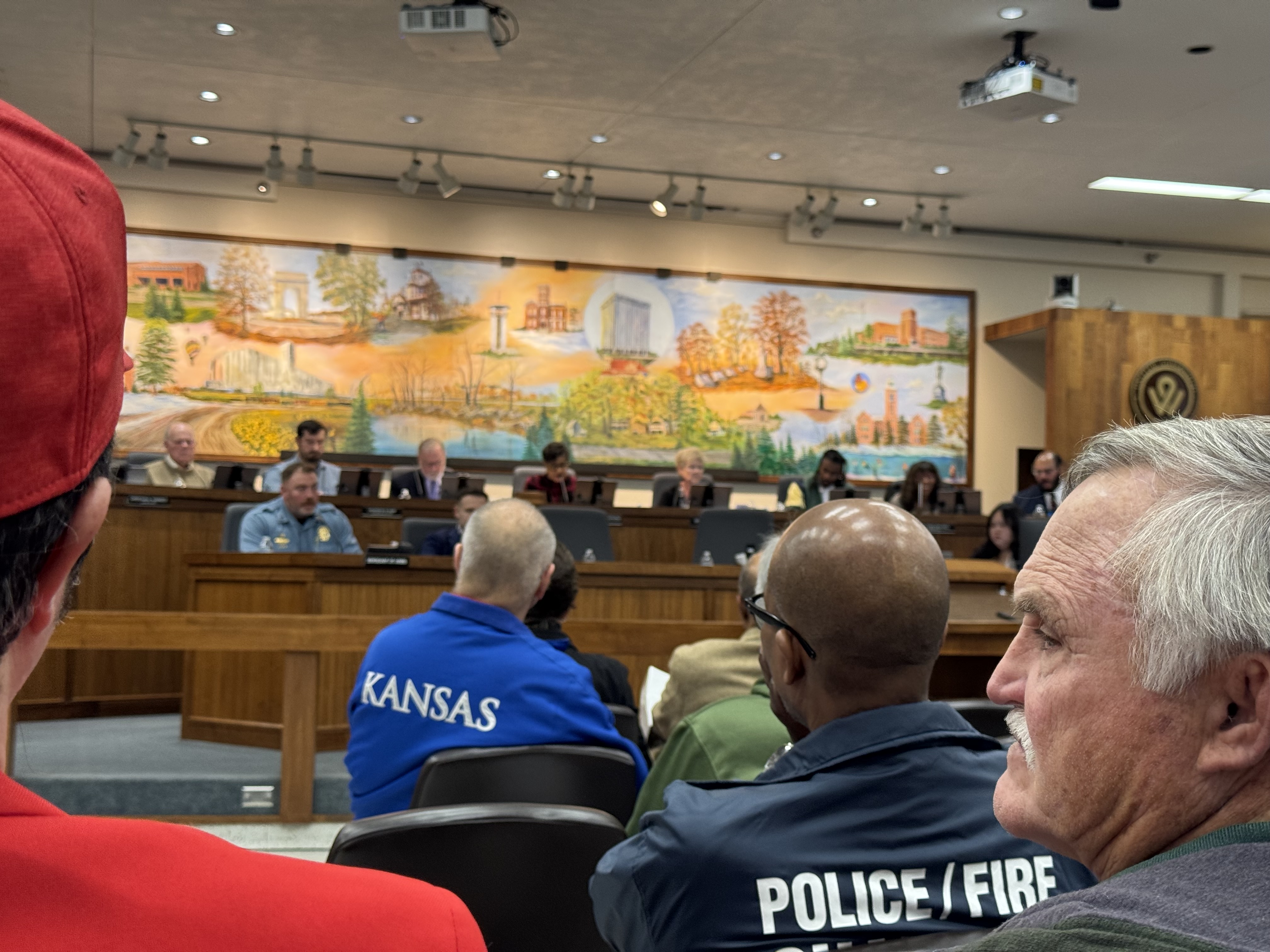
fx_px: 1761
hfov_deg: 39.7
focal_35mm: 48
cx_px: 635
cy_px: 476
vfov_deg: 30.3
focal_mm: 6.76
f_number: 1.78
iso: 125
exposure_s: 1/60
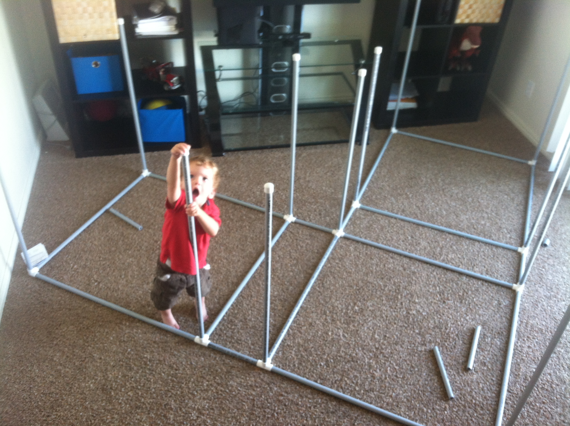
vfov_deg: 40.6
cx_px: 285
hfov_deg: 52.7
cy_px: 213
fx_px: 575
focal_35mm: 35
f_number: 2.8
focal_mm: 3.85
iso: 100
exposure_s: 1/15
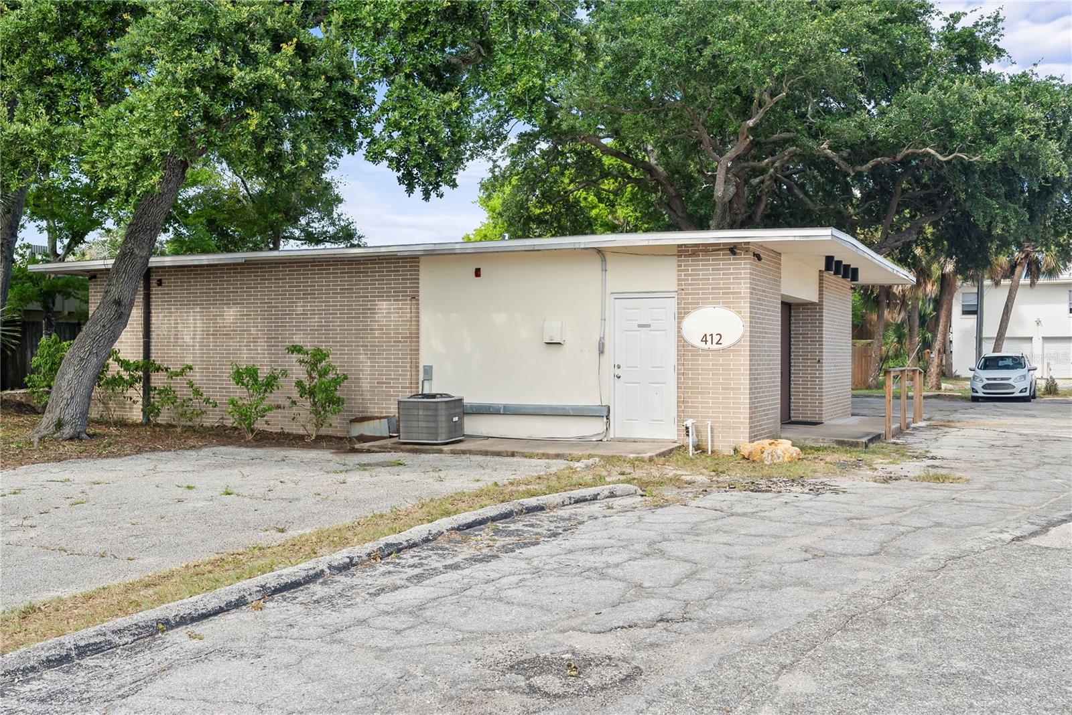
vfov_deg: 37.9
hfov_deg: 54.4
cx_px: 536
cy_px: 358
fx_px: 1043
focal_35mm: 35
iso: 640
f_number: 8
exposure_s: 1/40
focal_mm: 35
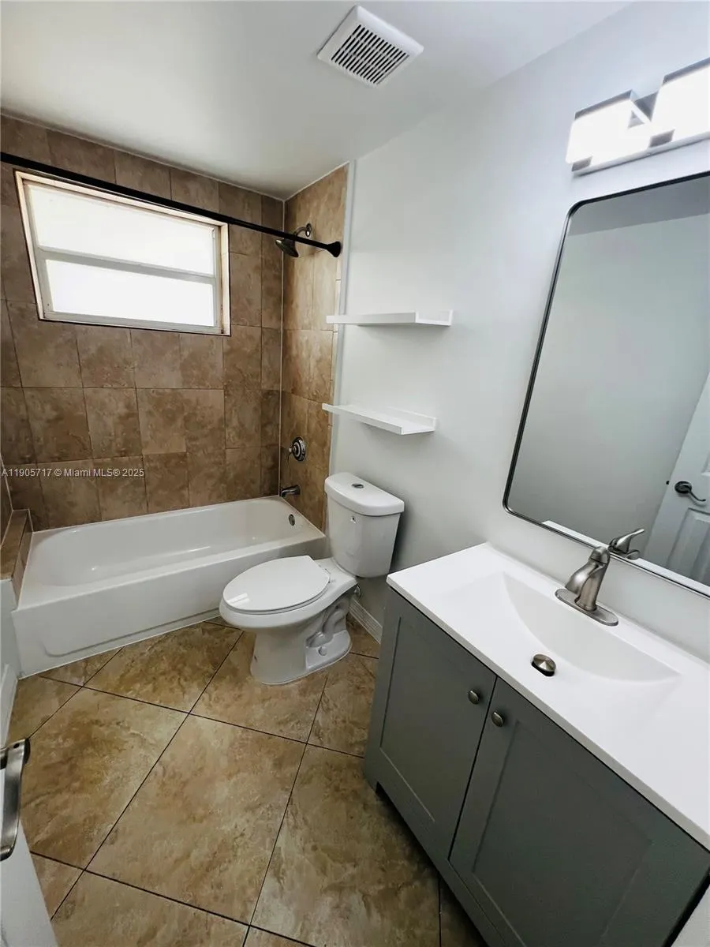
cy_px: 474
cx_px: 355
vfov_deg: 106.2
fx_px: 356
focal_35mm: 13
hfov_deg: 89.9
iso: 100
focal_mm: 1.57
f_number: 1.8
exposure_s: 1/120
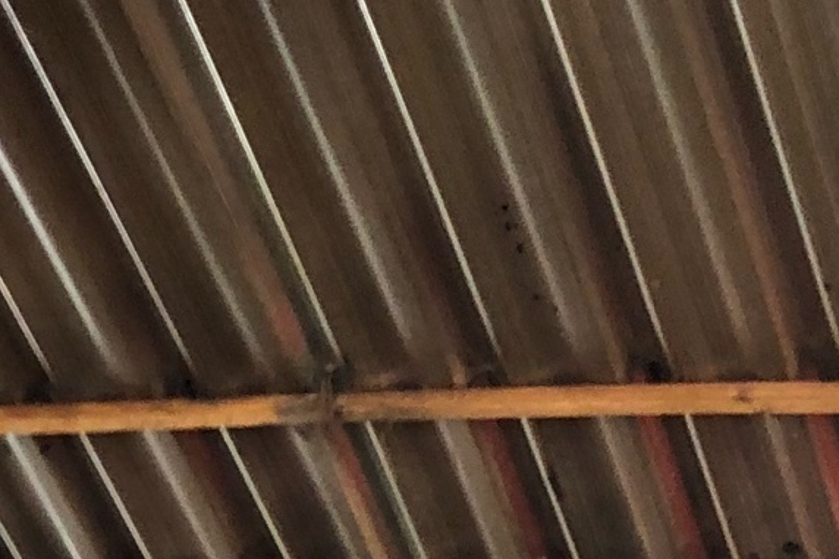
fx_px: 3238
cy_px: 1328
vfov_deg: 8.9
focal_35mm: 139
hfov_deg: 14.5
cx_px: 21
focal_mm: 4
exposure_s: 1/24
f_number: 1.8
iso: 40
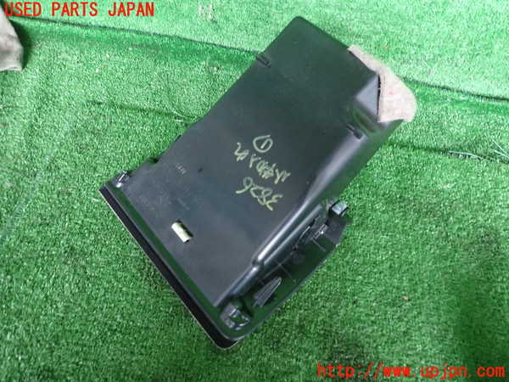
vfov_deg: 54.9
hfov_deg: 69.4
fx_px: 368
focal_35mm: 25
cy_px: 191
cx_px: 254
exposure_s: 1/30
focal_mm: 4.5
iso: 400
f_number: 2
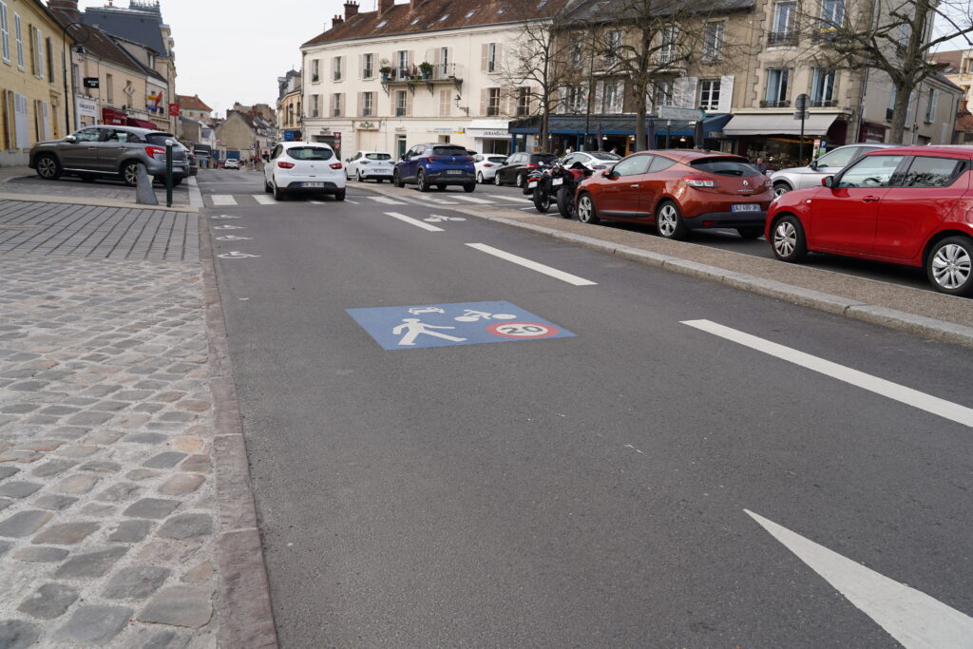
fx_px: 757
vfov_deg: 46.4
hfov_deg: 65.5
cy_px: 324
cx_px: 486
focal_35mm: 28
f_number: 4.5
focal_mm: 28
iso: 100
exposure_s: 1/250
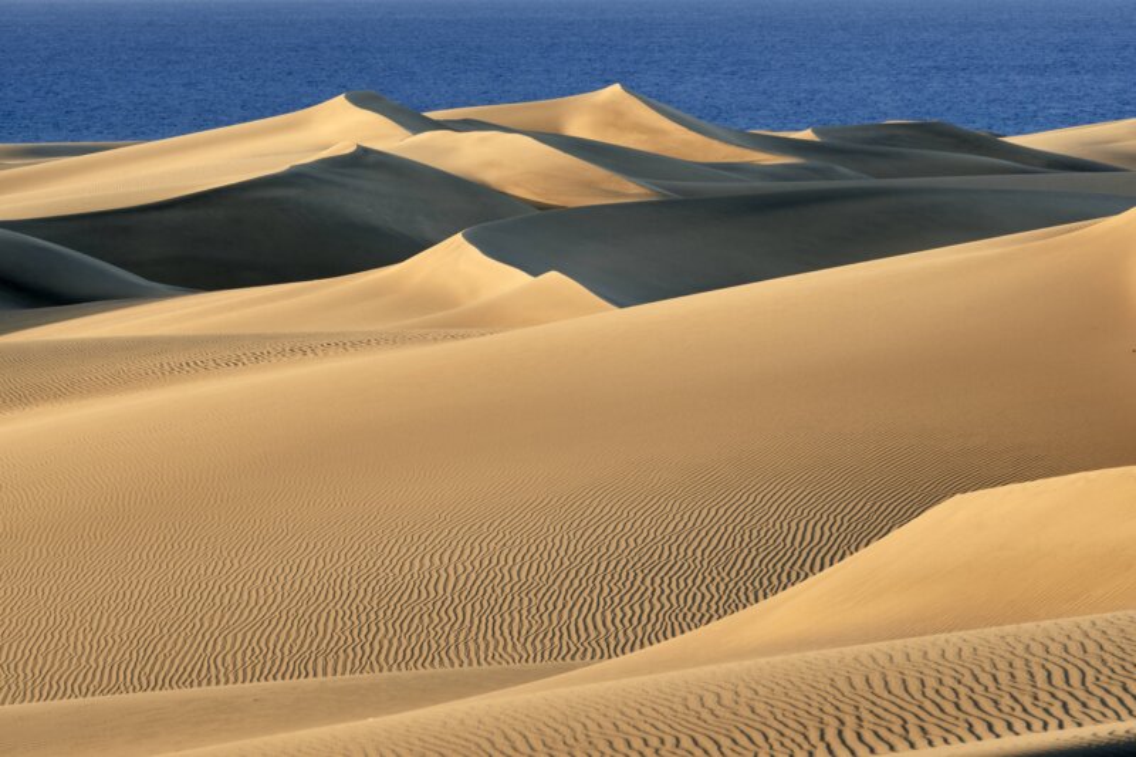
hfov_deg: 6.9
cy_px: 378
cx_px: 568
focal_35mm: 300
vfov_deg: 4.6
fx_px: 9464
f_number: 11
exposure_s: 1/15
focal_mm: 200
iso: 100
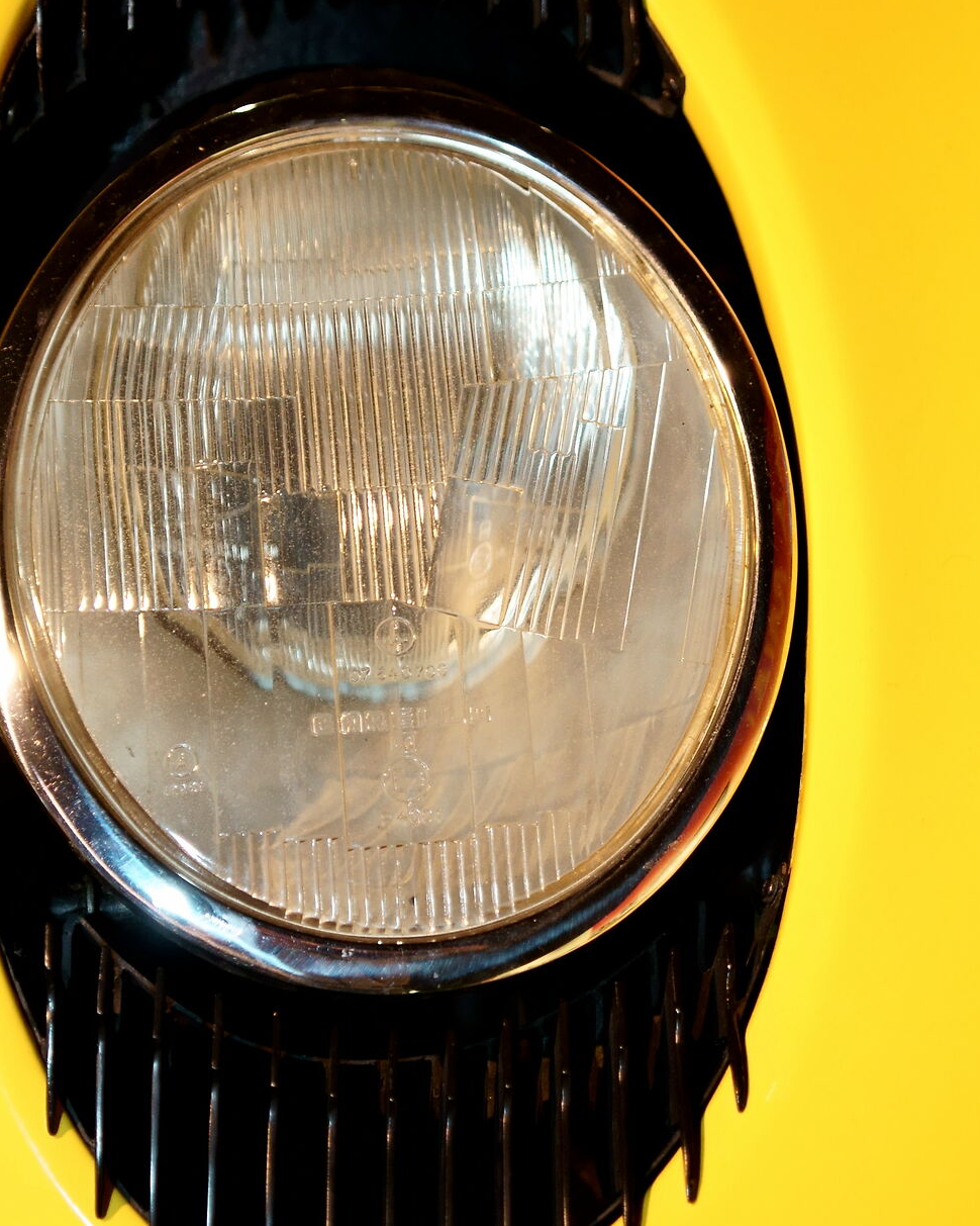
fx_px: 2357
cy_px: 609
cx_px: 402
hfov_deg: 23.5
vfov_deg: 29.1
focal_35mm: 65
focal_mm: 35
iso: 1000
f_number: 2.8
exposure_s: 1/60
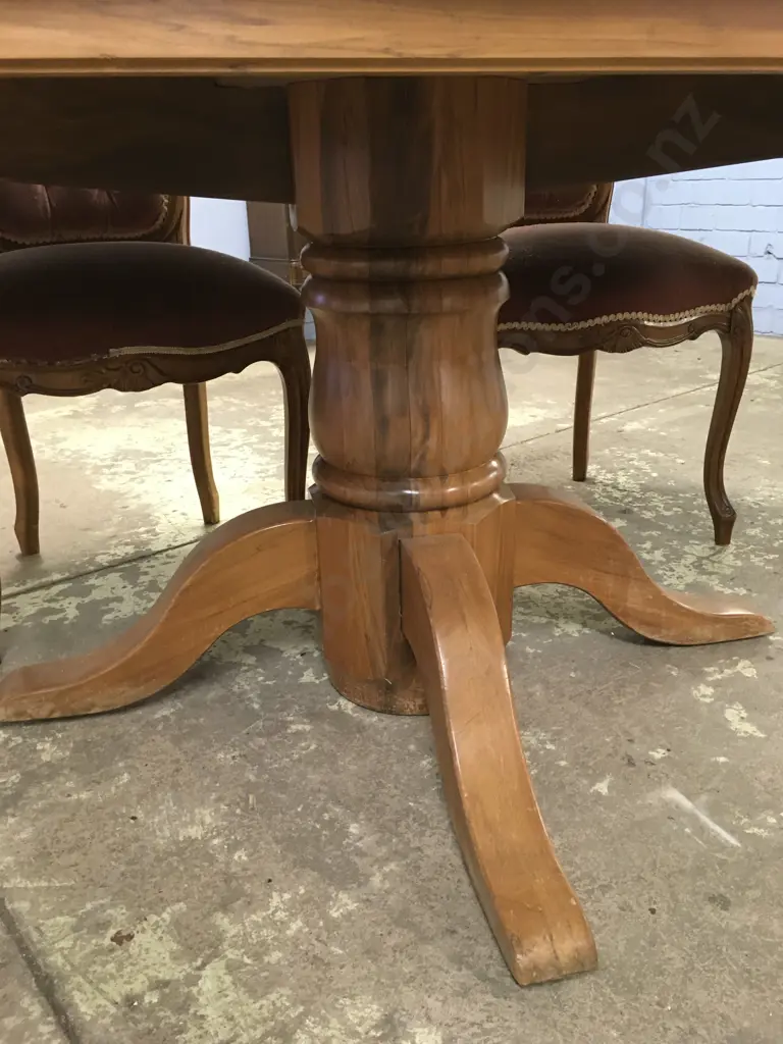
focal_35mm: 29
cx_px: 392
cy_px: 522
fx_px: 875
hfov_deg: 48.2
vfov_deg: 61.7
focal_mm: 4.15
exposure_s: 1/33
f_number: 2.2
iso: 200
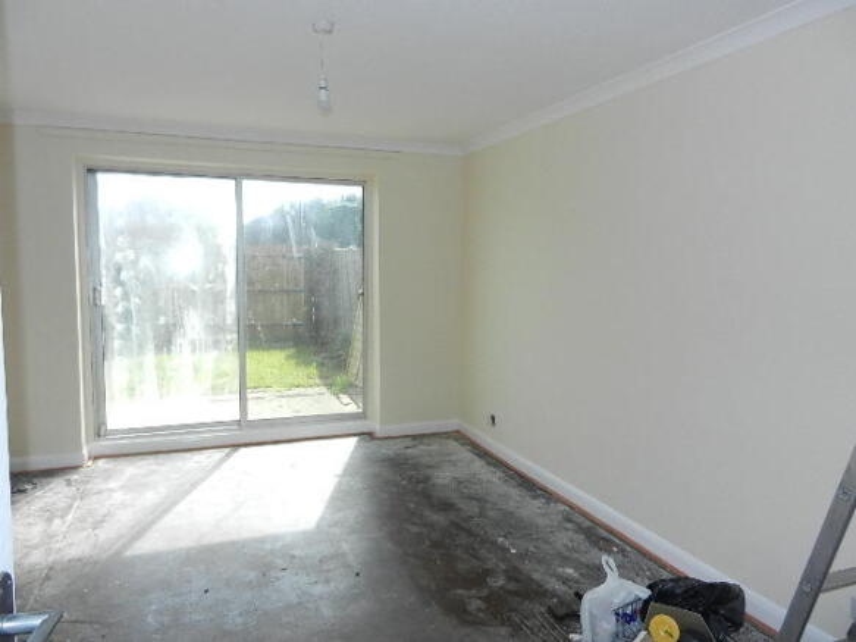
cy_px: 321
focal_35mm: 25
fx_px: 618
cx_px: 428
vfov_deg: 54.9
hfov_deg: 69.4
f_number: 3.5
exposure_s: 1/400
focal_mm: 4.5
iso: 160
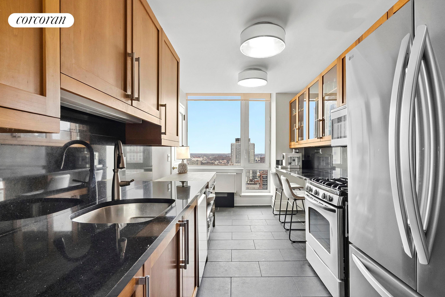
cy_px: 157
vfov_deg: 70.5
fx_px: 210
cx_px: 230
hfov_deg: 93.2
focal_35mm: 17
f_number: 14
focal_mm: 16
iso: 1600
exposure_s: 1/30
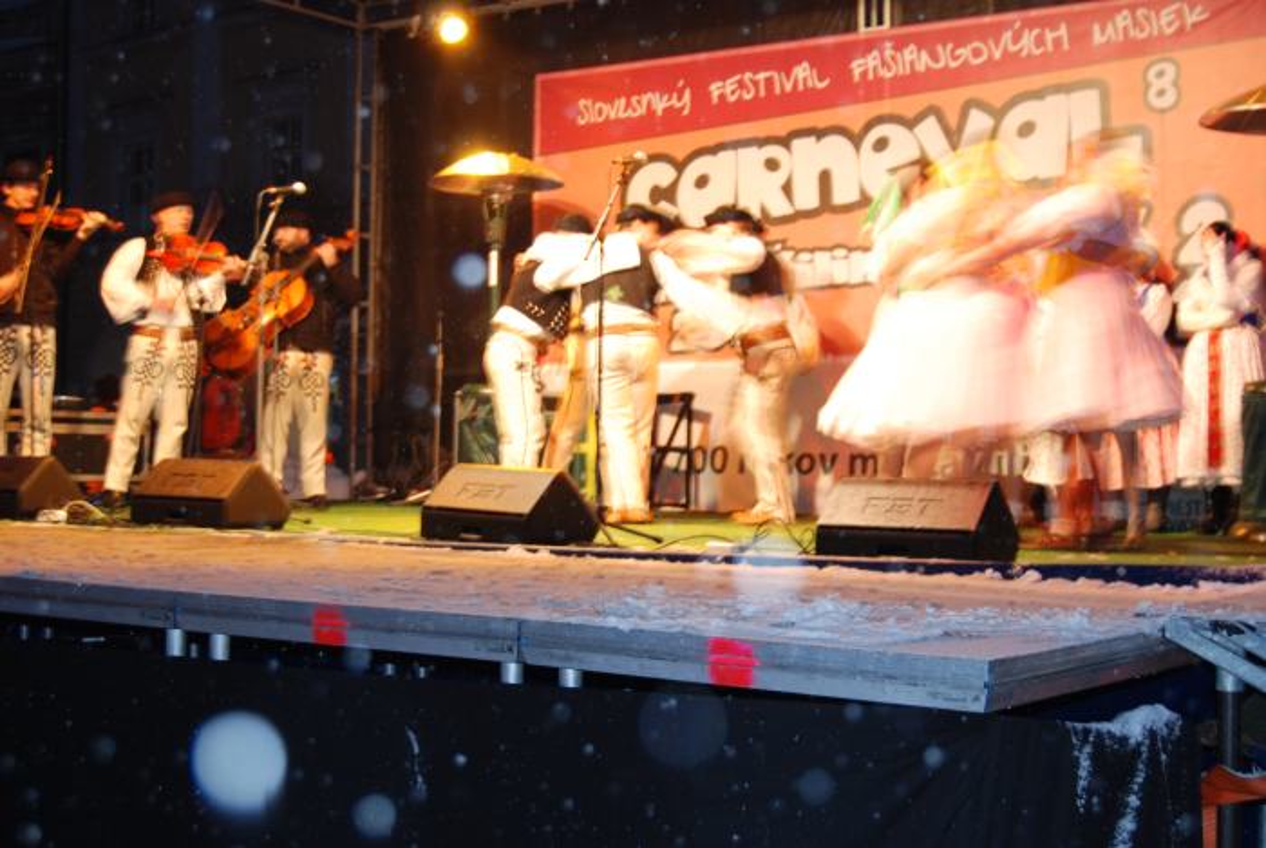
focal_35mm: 52
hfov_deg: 37.8
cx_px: 633
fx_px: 1849
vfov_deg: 25.8
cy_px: 424
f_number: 4.8
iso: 200
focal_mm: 35
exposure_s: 1/5
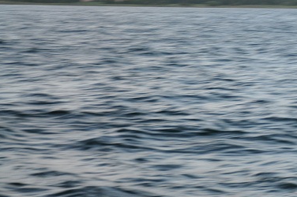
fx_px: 1409
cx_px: 336
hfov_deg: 11.8
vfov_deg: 8.0
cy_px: 81
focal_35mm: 171
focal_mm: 50
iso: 400
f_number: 5
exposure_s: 1/60
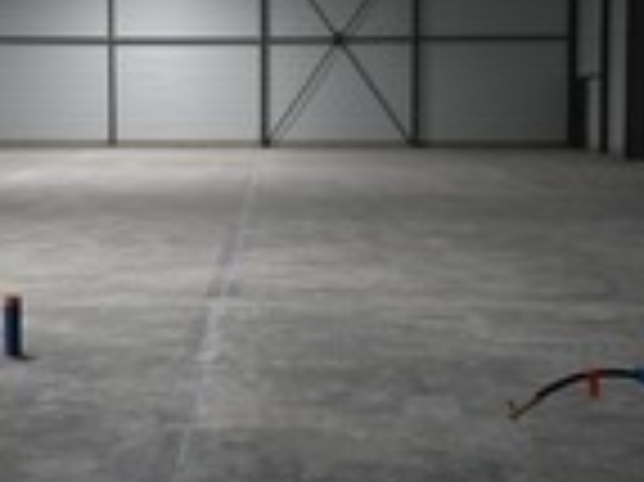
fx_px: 1060
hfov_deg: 33.7
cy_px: 135
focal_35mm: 57
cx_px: 250
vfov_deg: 25.4
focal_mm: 6.3
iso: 2000
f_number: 1.7
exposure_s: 1/100
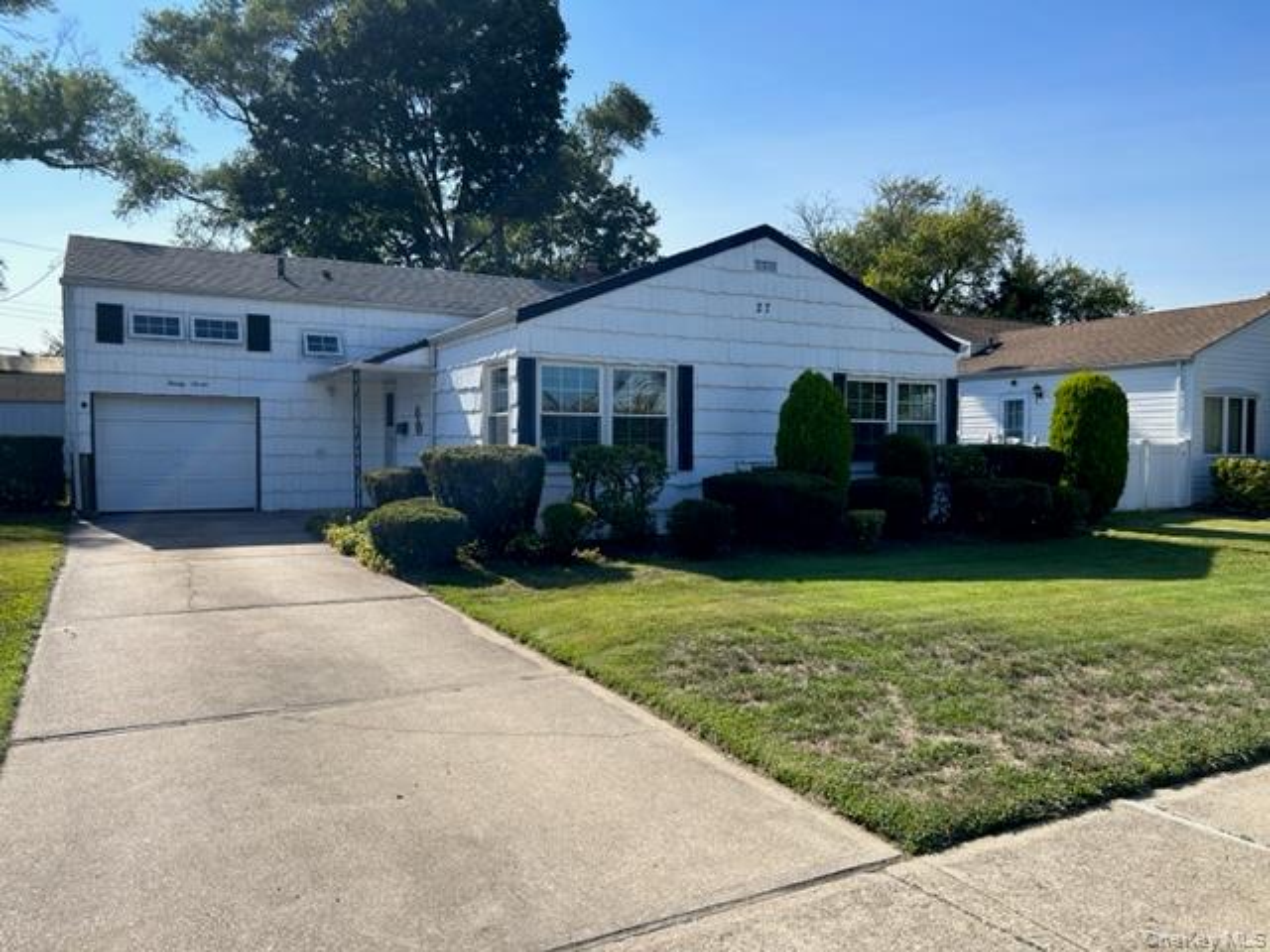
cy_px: 476
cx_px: 635
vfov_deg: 53.1
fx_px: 954
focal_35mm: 26
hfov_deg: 67.3
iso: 50
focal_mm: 5.7
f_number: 1.5
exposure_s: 1/3968
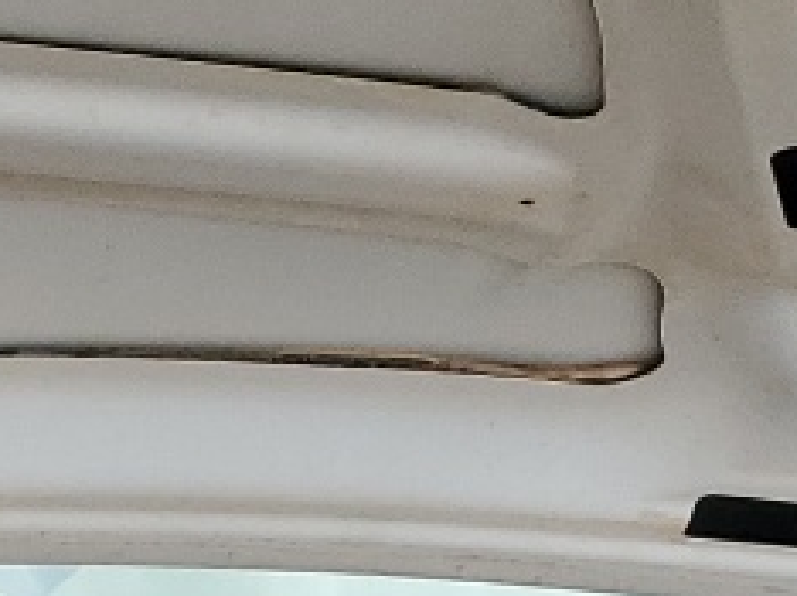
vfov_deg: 7.3
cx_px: -507
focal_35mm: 178
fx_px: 4094
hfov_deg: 10.6
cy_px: 1839
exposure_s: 1/250
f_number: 1.5
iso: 50
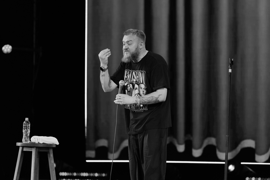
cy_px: 90
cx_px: 135
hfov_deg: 9.8
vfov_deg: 6.5
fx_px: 1575
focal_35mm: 210
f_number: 2.8
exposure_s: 1/220
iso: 1000
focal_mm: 140
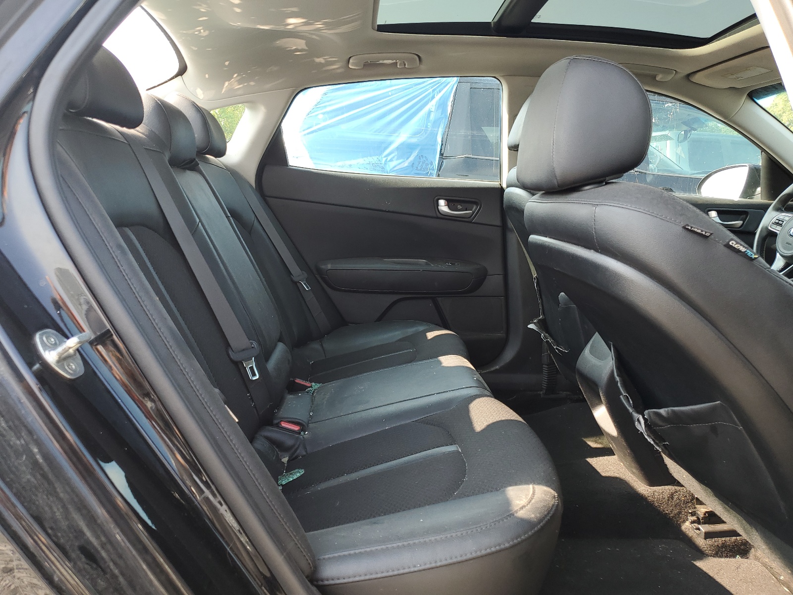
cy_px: 298
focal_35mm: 26
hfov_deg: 67.3
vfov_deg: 53.1
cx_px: 396
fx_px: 596
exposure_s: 1/213
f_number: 1.5
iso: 50
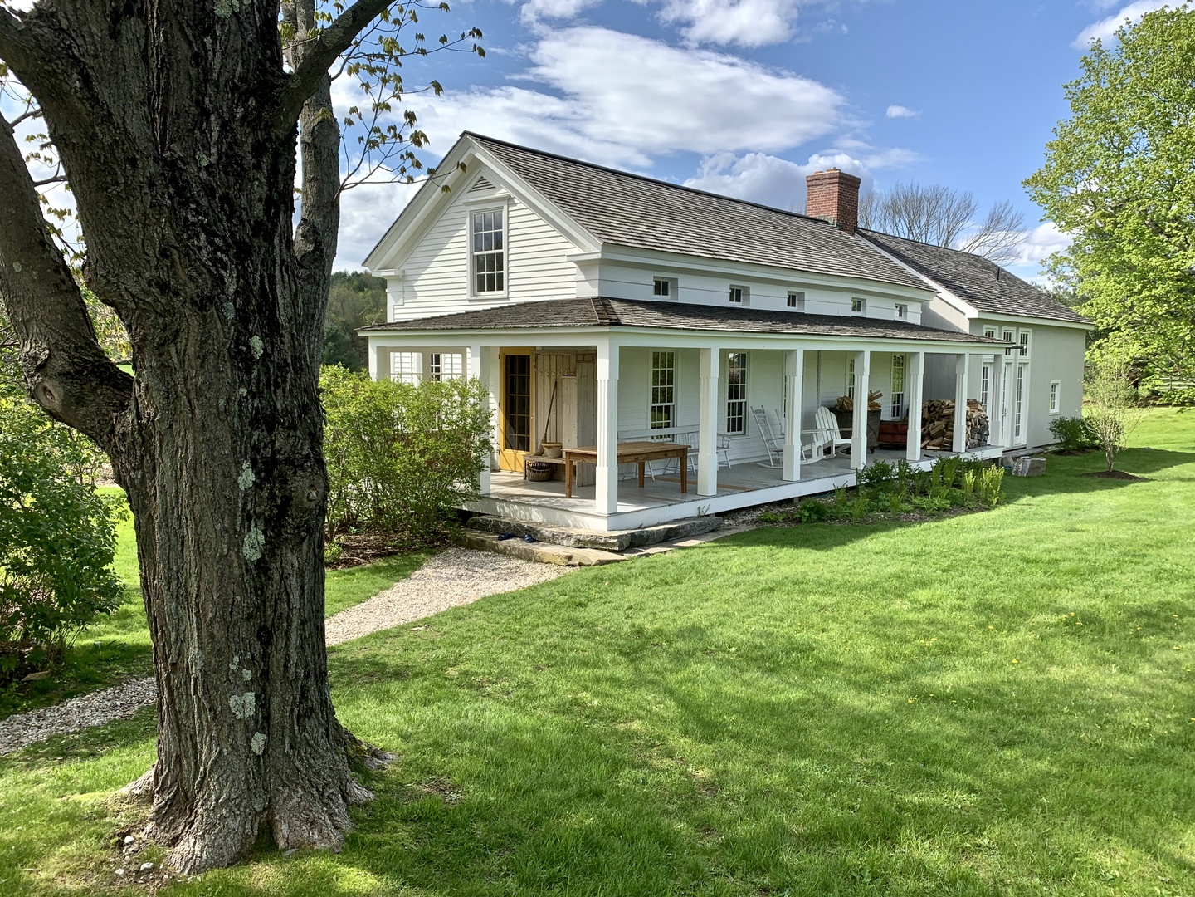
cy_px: 448
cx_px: 598
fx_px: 898
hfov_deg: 67.3
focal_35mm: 26
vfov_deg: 53.1
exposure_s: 1/1250
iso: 25
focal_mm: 4.25
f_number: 1.8
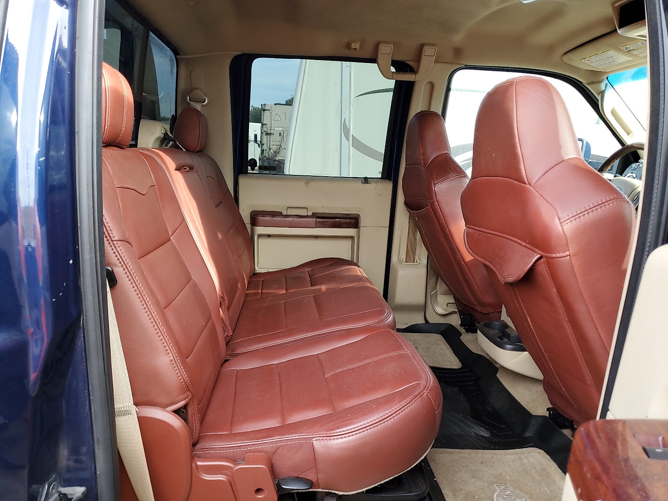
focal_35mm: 26
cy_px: 250
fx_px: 502
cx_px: 334
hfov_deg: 67.3
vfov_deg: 53.1
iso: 68
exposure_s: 1/120
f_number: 1.5
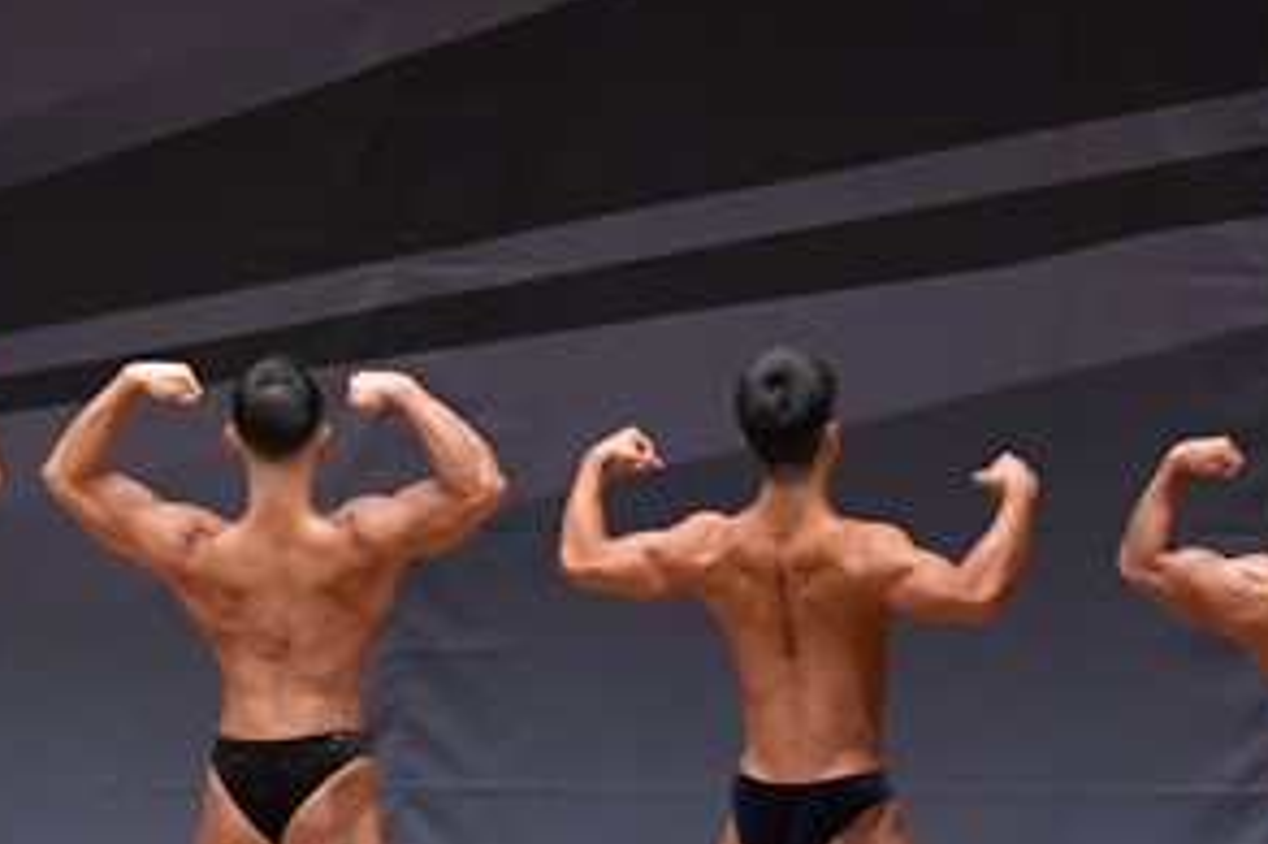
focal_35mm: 336
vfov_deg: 4.1
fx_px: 11828
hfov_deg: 6.1
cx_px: 998
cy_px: 818
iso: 6400
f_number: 5.6
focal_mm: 85
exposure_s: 1/400
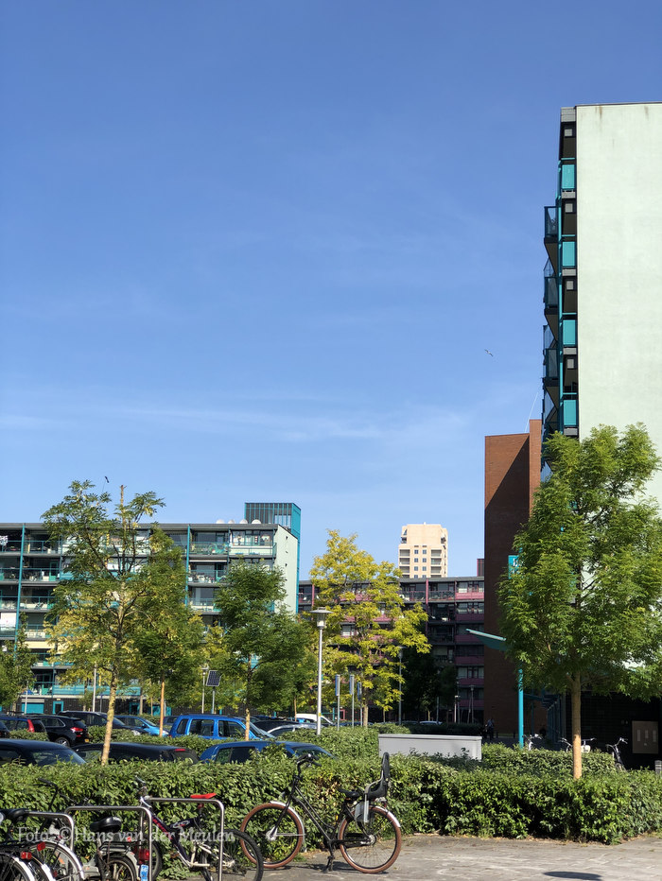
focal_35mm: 57
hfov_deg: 25.7
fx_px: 1452
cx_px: 331
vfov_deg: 33.8
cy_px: 440
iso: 20
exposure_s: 1/796
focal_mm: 6.6
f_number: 2.8
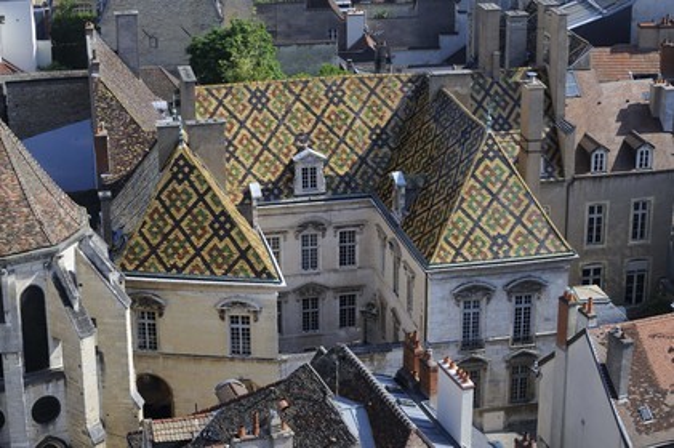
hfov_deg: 24.8
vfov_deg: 16.6
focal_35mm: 82
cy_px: 224
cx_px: 337
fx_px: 1534
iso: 200
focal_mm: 82
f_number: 9
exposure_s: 1/160
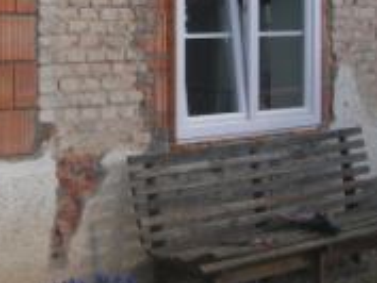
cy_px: 9
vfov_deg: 15.2
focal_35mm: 96
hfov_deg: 20.4
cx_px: 136
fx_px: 1046
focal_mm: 6.3
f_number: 3.2
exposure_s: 1/335
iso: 50
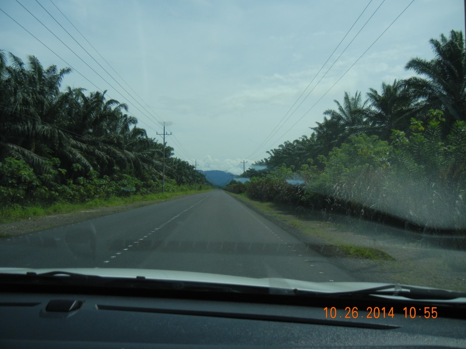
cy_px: 174
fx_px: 404
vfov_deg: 46.8
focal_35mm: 30
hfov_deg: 60.0
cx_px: 233
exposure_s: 1/850
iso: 160
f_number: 7
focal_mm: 5.4
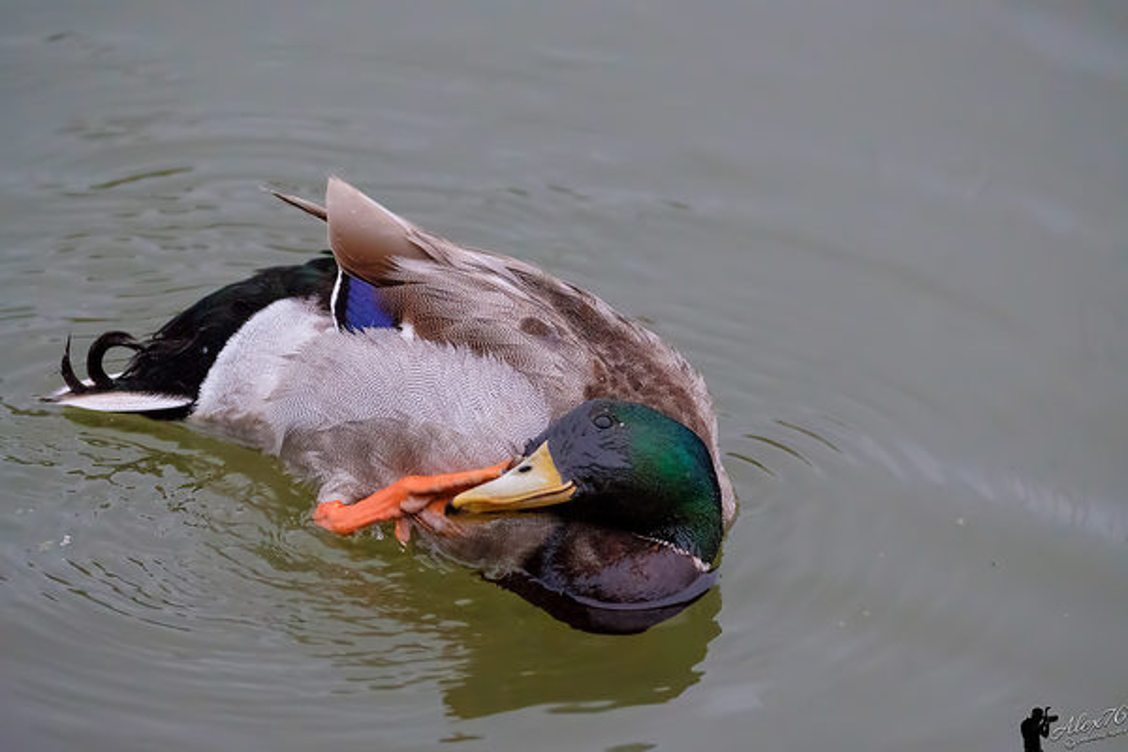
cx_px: 564
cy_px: 376
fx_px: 10653
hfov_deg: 6.1
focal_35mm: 340
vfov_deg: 4.0
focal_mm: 226.6
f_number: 5
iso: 12800
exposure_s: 1/1400
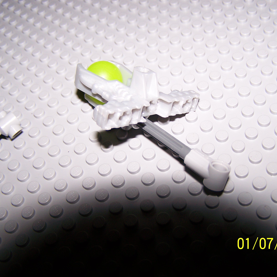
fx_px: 407
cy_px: 138
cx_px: 144
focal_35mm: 45
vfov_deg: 37.6
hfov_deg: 37.5
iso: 80
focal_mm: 6.3
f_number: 2.8
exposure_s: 1/800
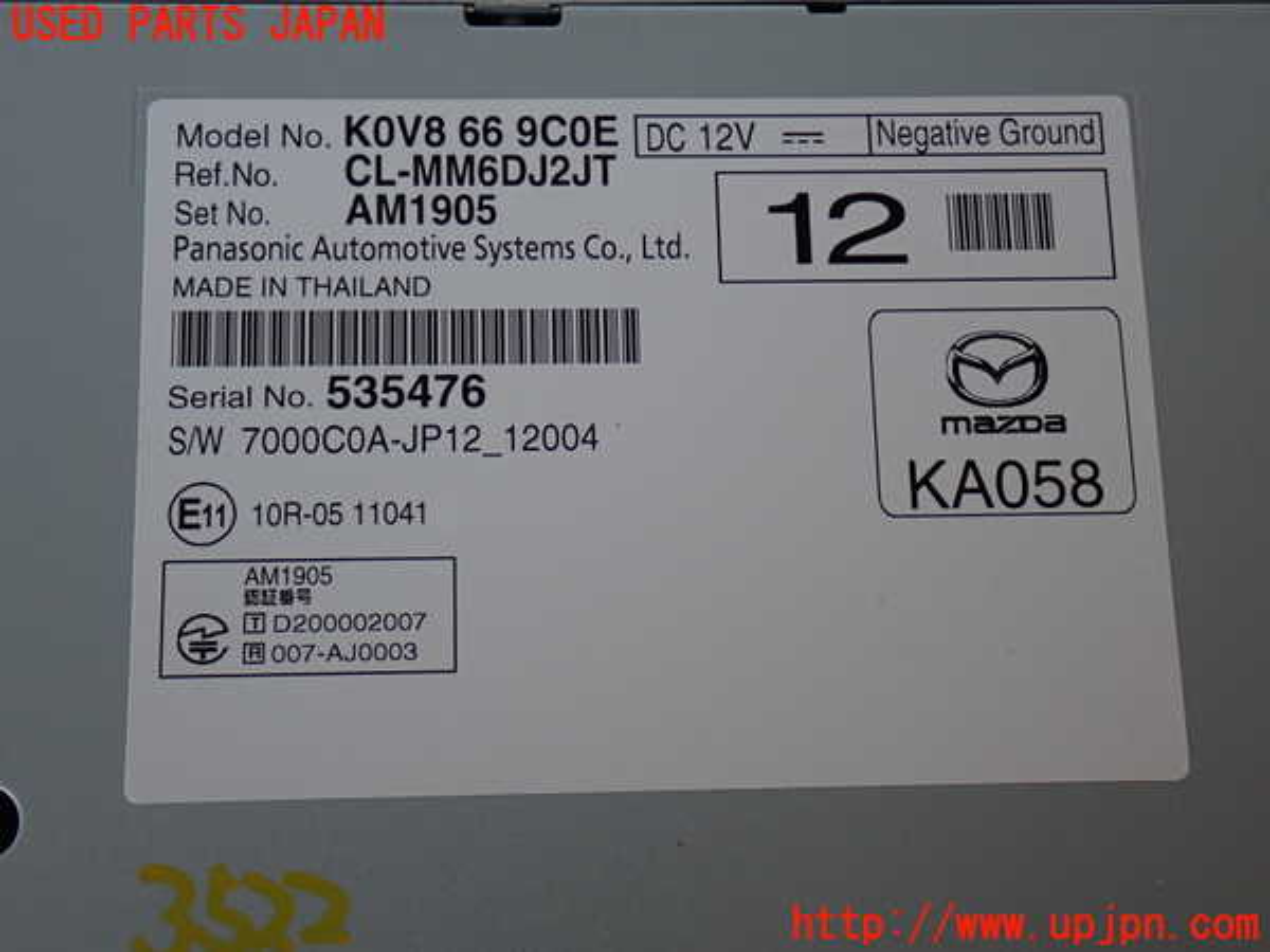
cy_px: 476
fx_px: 1834
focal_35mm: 50
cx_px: 635
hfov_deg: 38.2
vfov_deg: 29.1
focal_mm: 9.01
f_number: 3.2
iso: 250
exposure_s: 1/50
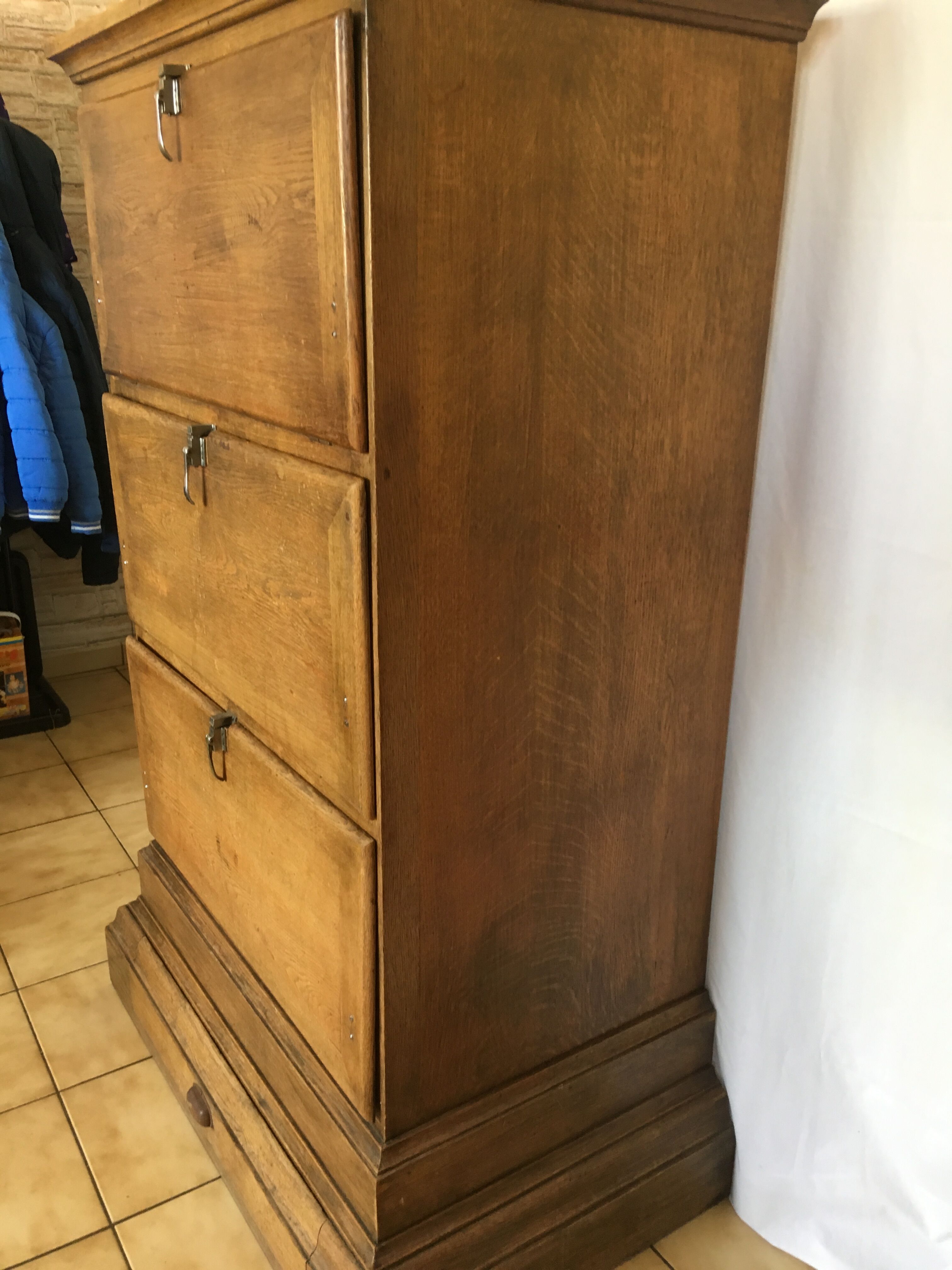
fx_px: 1063
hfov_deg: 48.2
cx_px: 476
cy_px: 635
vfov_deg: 61.7
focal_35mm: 29
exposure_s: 1/33
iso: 125
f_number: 2.2
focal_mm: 4.15
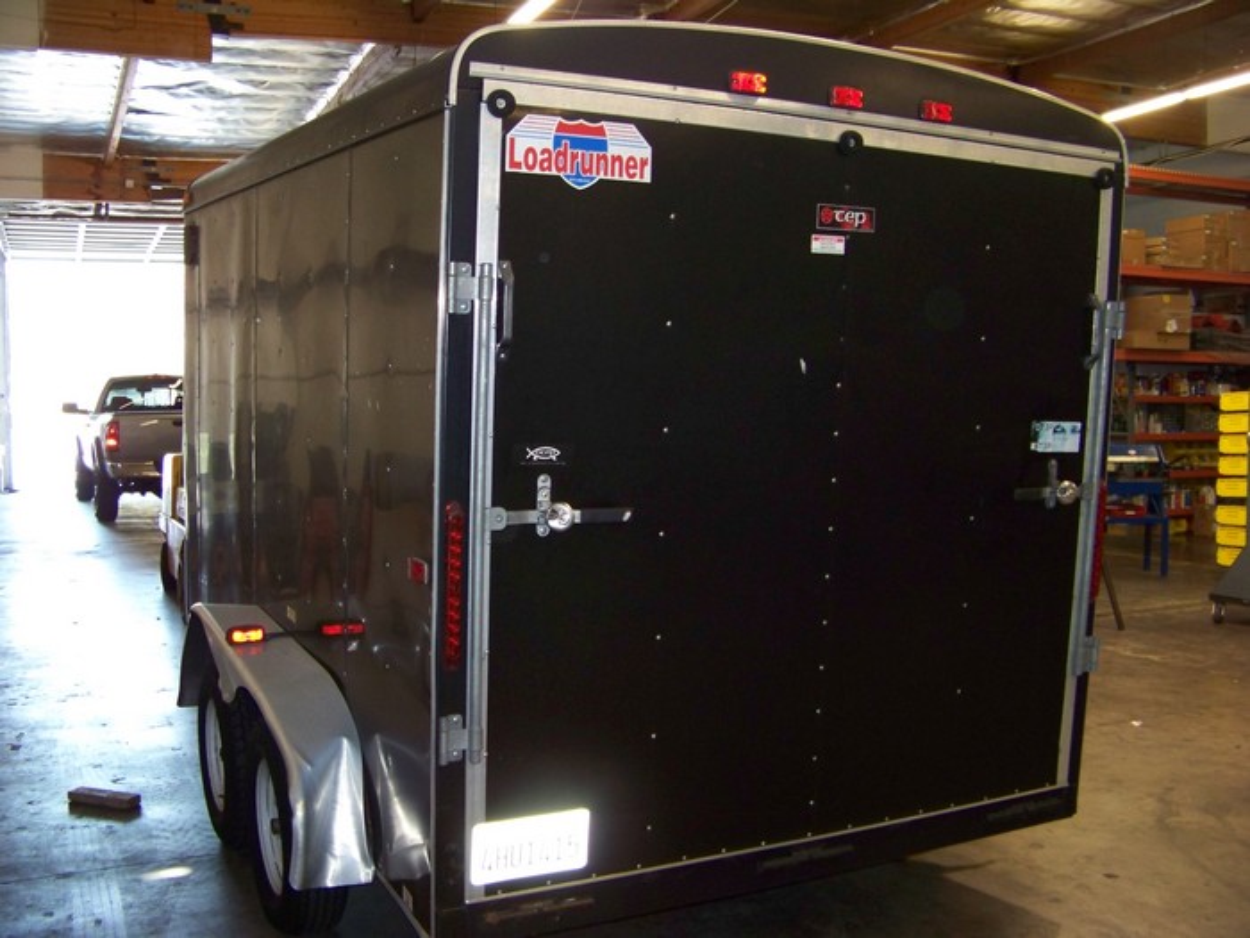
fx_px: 1300
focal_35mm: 36
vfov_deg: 39.7
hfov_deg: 51.4
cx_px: 625
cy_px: 469
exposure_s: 1/30
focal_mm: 5.85
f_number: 2.8
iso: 200
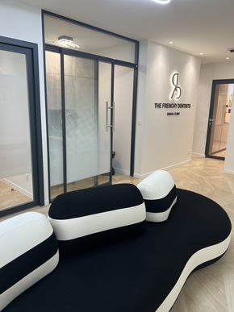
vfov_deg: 67.3
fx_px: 234
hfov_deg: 53.0
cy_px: 156
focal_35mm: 26
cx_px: 117
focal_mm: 5.7
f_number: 1.5
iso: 100
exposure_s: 1/100
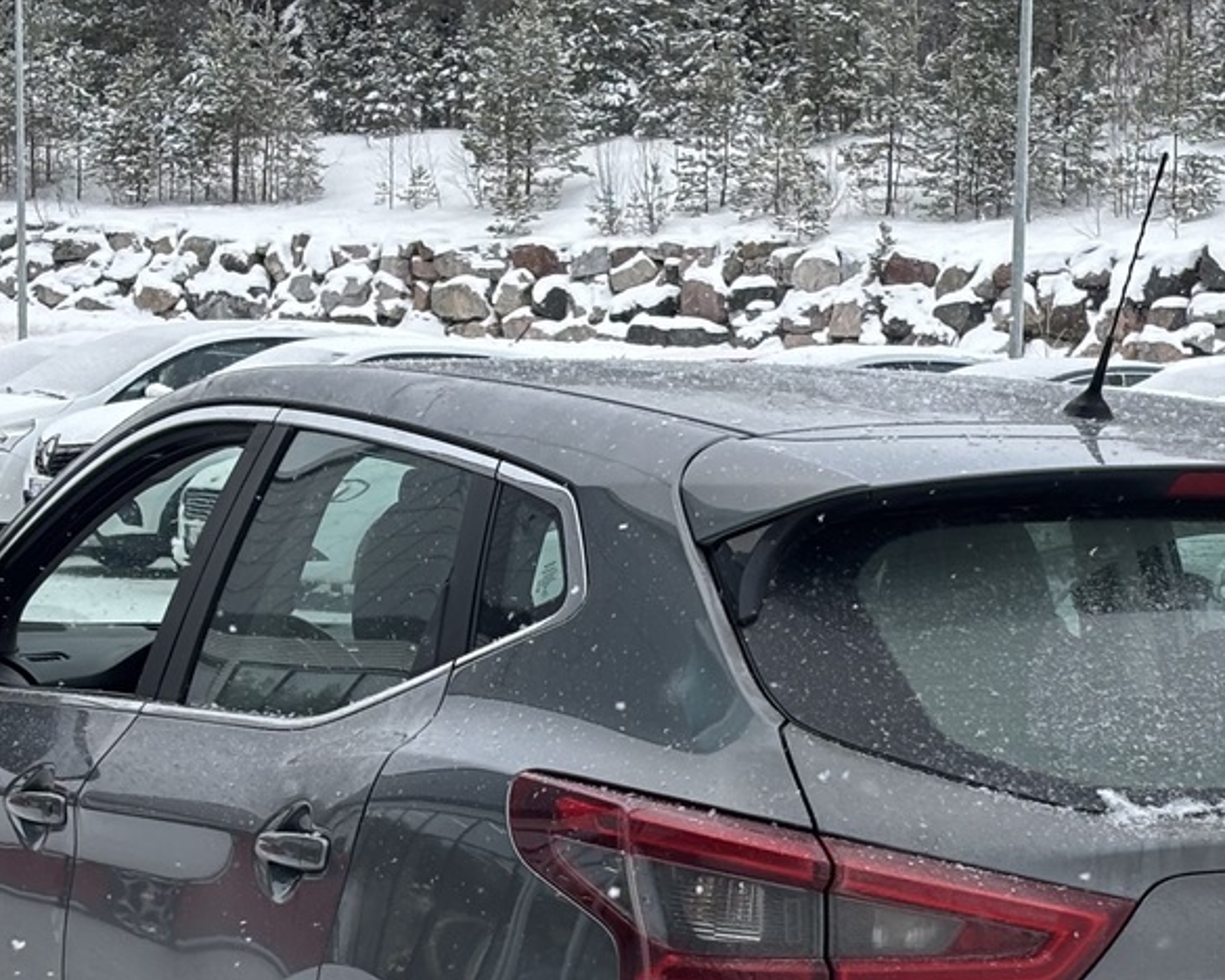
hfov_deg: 15.4
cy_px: 871
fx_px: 4532
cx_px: 800
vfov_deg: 12.3
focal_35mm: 125
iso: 40
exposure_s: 1/172
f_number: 1.6
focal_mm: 5.96
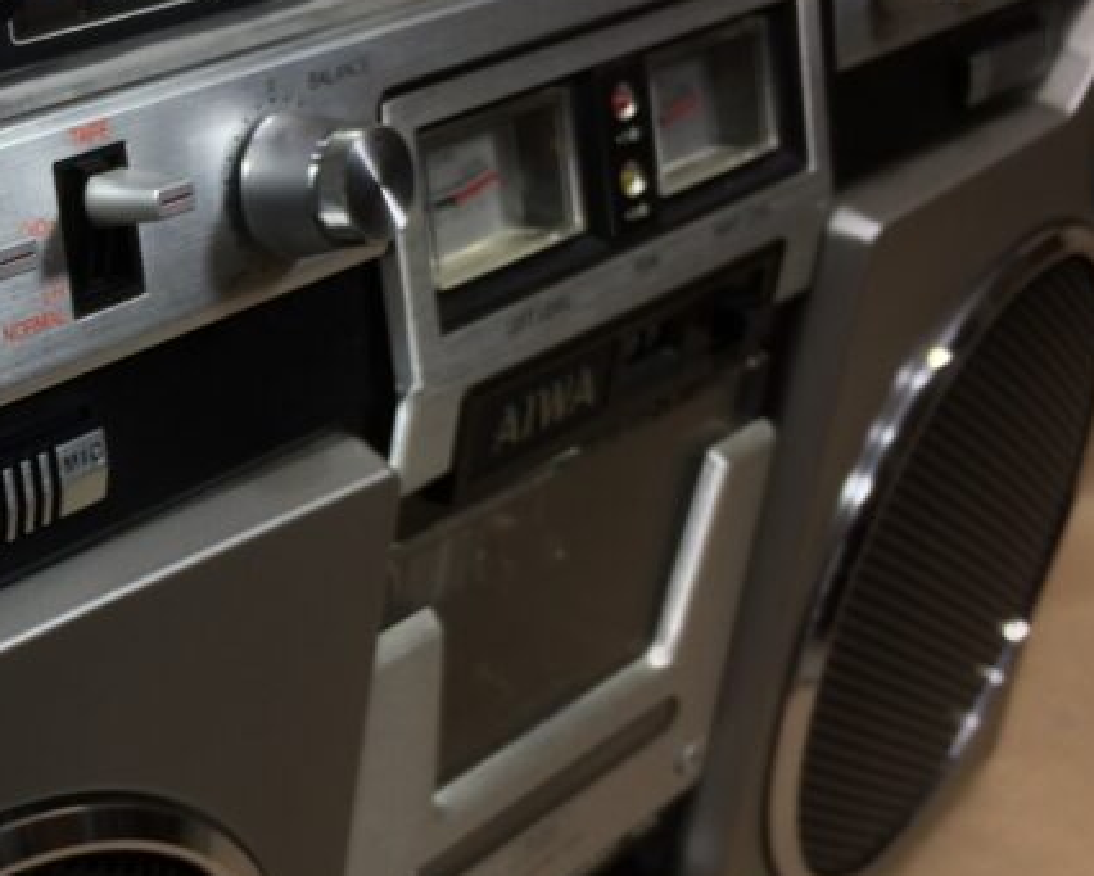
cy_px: 457
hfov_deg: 26.1
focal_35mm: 68
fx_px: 2202
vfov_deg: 22.5
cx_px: -67
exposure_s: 1/40
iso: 32
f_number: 2.2
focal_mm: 4.15
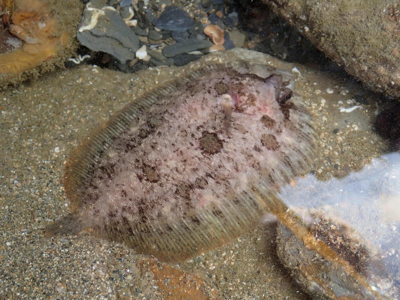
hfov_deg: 43.9
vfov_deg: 33.6
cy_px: 150
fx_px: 497
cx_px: 200
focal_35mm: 43
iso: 100
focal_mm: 7.86
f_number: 2.9
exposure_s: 1/100
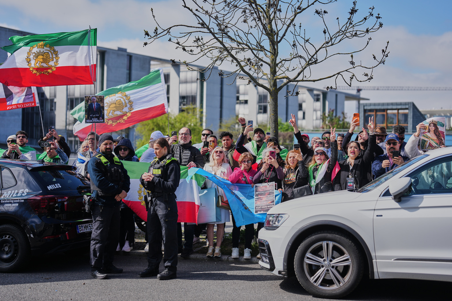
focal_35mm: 50
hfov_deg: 39.6
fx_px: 628
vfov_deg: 27.0
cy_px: 150
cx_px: 226
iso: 100
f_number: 1.6
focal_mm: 50
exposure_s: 1/5000
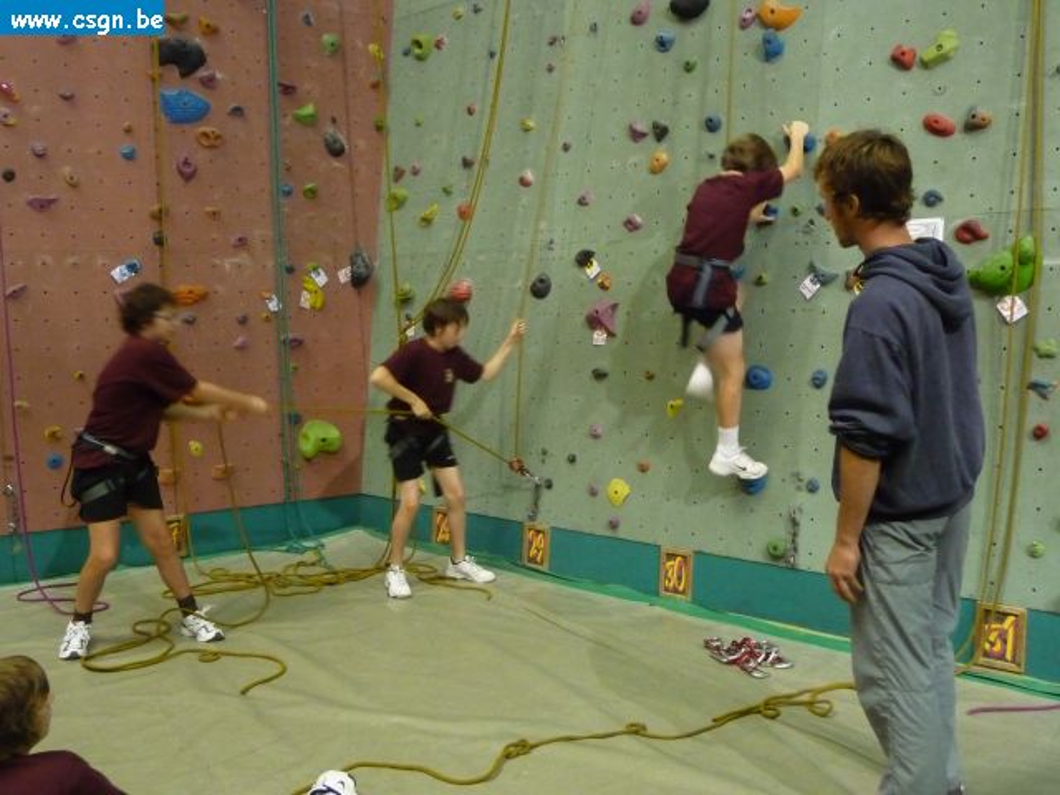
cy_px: 398
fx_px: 980
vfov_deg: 44.2
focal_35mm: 32
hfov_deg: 56.8
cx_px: 530
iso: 800
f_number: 3.5
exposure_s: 1/10
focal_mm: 5.3
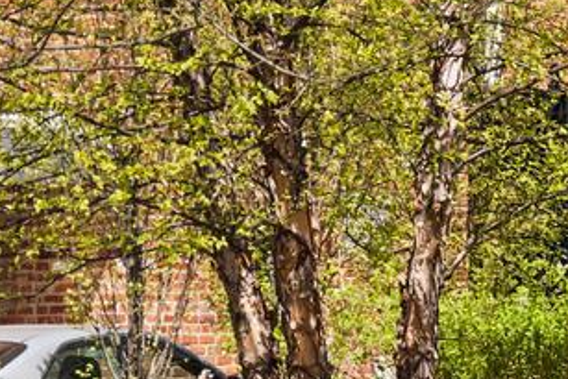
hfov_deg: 5.7
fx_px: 5377
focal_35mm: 341
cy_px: -421
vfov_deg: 4.0
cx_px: 1534
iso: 200
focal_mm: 51.1
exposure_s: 1/6400
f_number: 2.8
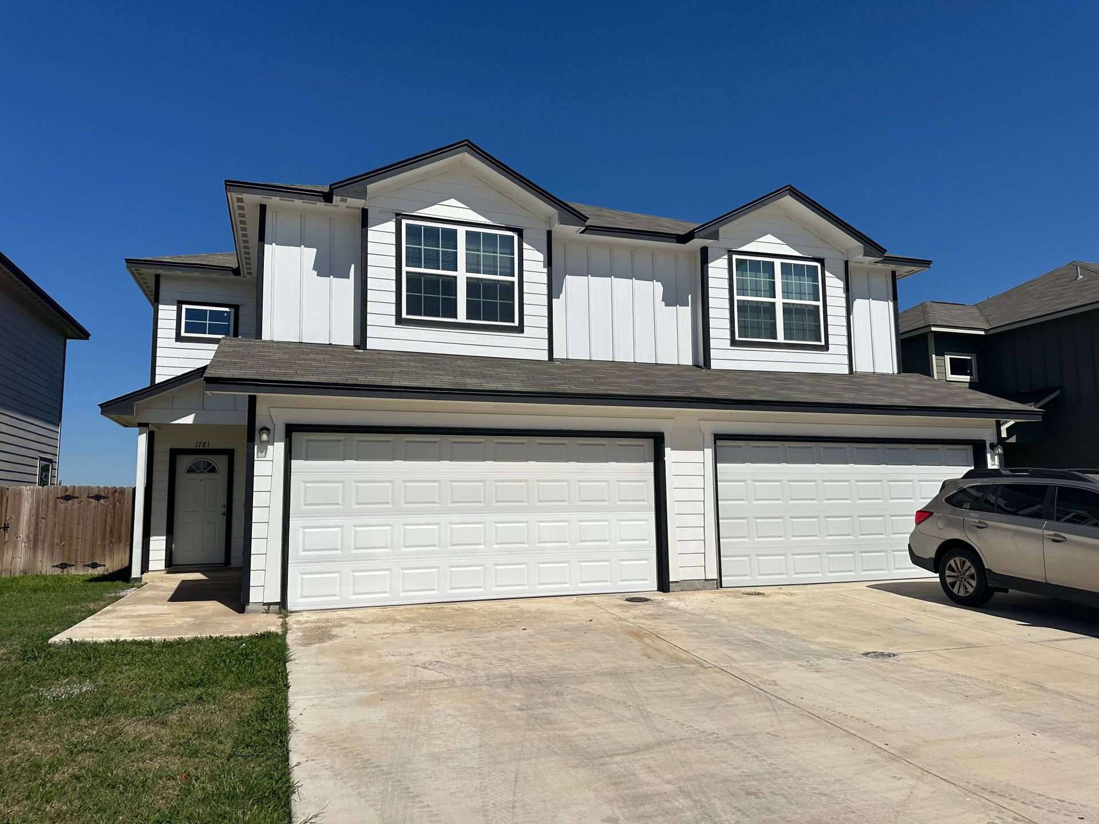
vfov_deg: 56.8
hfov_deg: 71.6
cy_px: 412
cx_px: 550
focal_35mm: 24
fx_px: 762
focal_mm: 6.86
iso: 100
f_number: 1.78
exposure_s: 1/18519
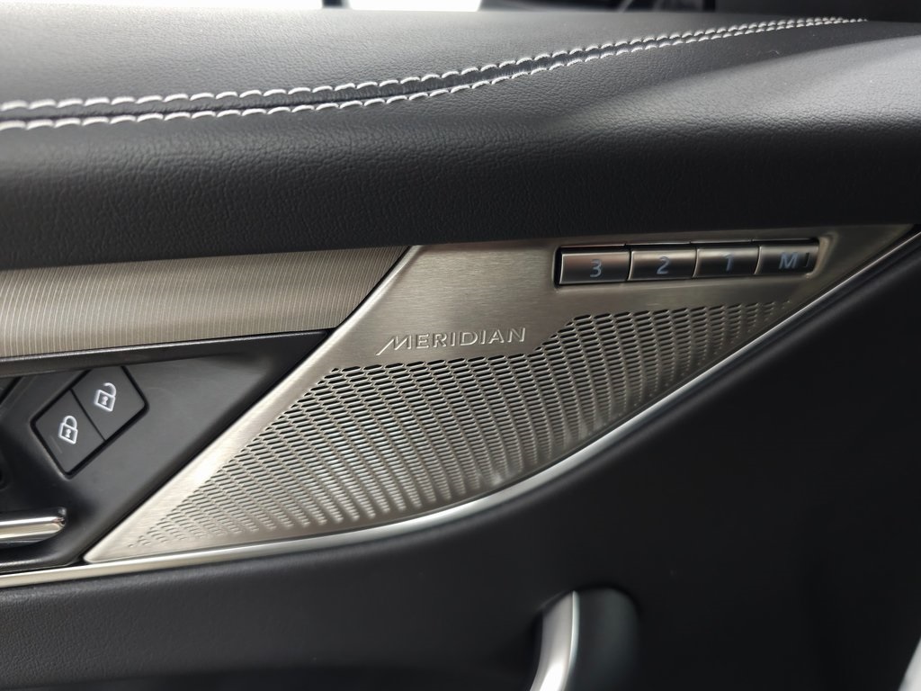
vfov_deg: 58.9
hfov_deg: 73.9
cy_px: 346
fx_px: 612
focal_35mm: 23
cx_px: 460
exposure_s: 1/60
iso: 200
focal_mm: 6.3
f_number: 1.7
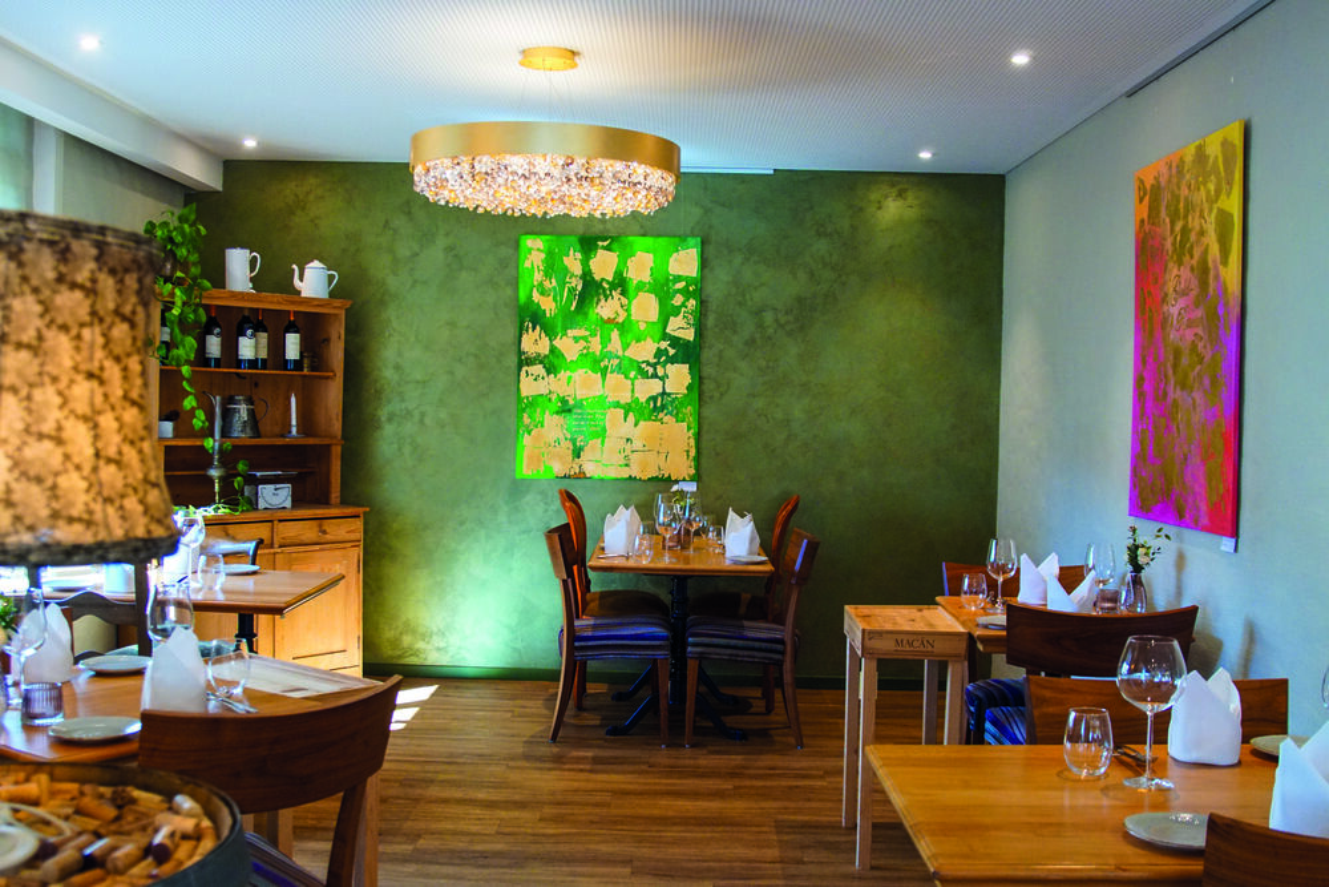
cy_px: 444
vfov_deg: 36.9
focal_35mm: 36
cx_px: 664
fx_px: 1329
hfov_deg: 53.1
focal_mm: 24
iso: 1250
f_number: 4
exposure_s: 1/160
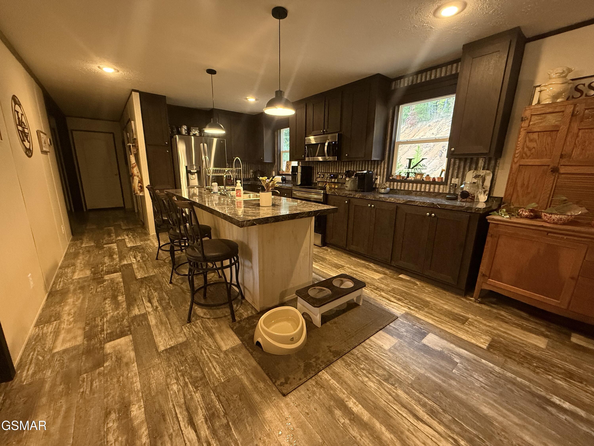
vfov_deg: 85.7
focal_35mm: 14
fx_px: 240
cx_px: 297
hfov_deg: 102.1
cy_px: 223
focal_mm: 2.22
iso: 500
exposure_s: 1/60
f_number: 2.2
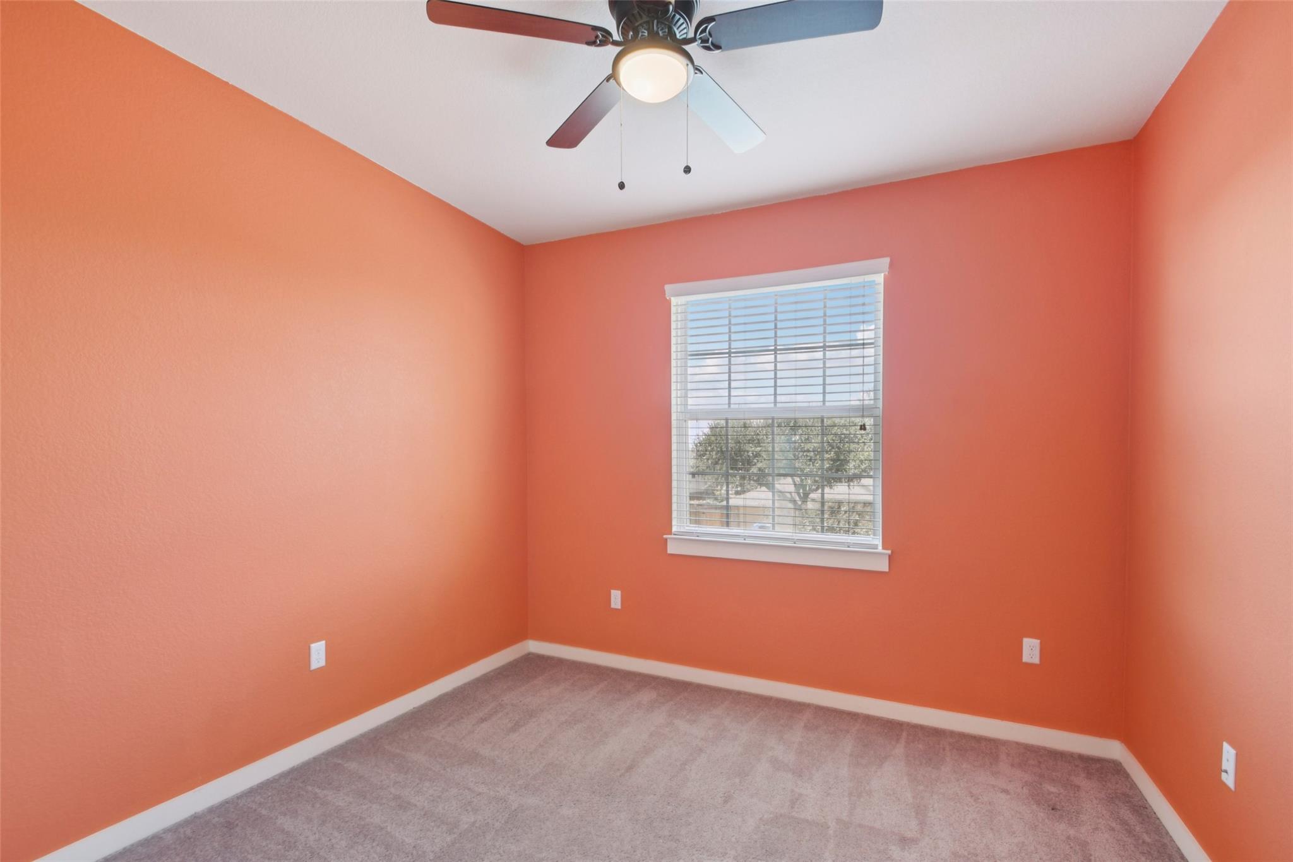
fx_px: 539
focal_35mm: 15
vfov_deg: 77.3
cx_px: 646
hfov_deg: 100.4
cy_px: 431
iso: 400
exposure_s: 1/10
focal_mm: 10
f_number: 8
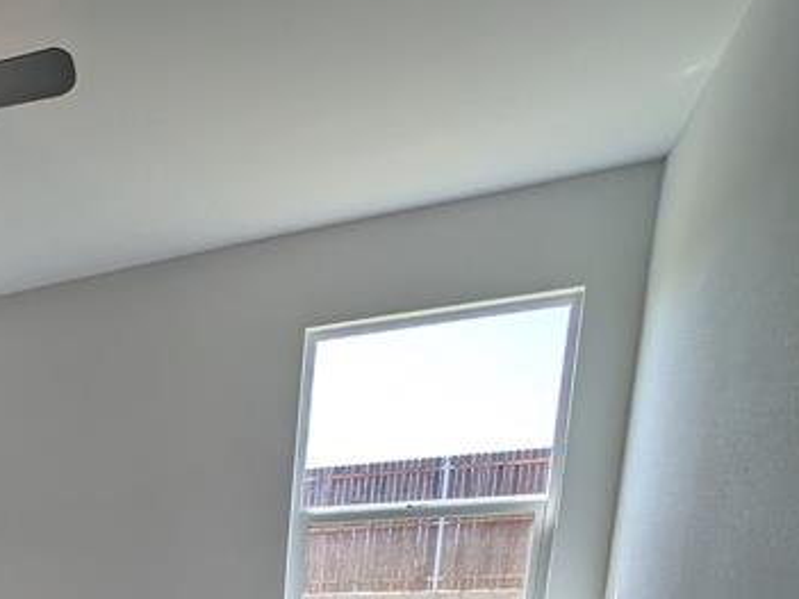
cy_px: 765
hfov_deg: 38.7
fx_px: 808
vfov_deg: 31.8
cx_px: -159
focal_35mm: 35
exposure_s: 1/319
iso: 41
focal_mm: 2.23
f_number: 1.95
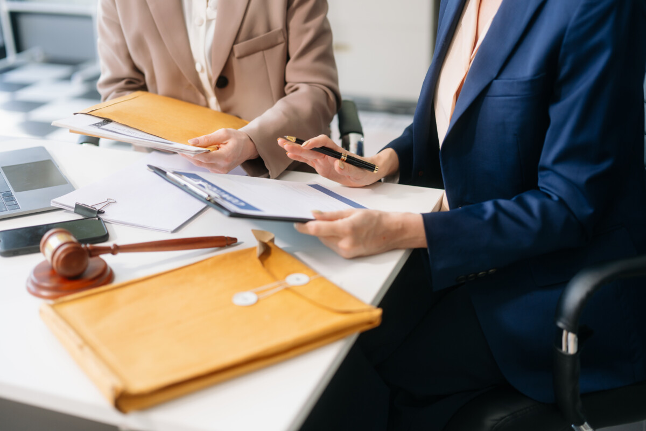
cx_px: 323
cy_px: 216
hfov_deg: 39.6
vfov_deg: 27.0
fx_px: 897
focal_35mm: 50
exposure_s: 1/160
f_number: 2
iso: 200
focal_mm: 50
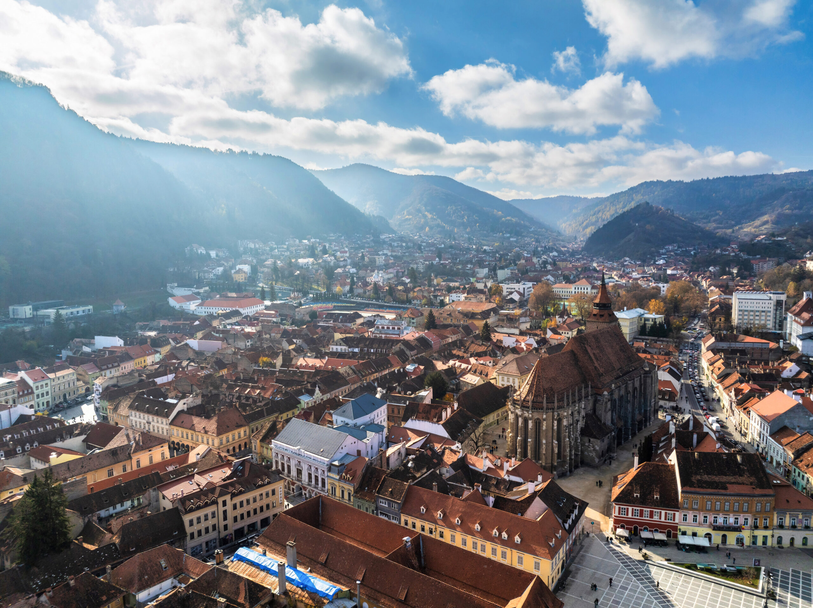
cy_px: 304
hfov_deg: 71.6
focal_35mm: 24
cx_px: 406
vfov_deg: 56.8
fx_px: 563
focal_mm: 12.3
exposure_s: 1/200
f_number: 2.8
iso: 100
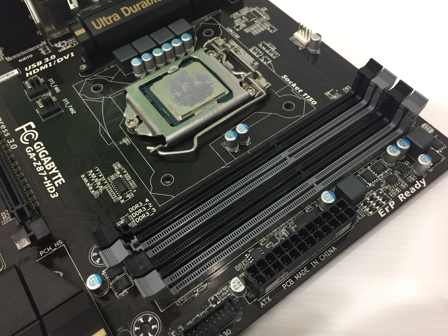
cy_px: 166
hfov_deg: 60.0
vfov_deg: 46.8
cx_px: 230
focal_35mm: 30
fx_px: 388
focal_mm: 4.15
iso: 160
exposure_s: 1/33
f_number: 2.2
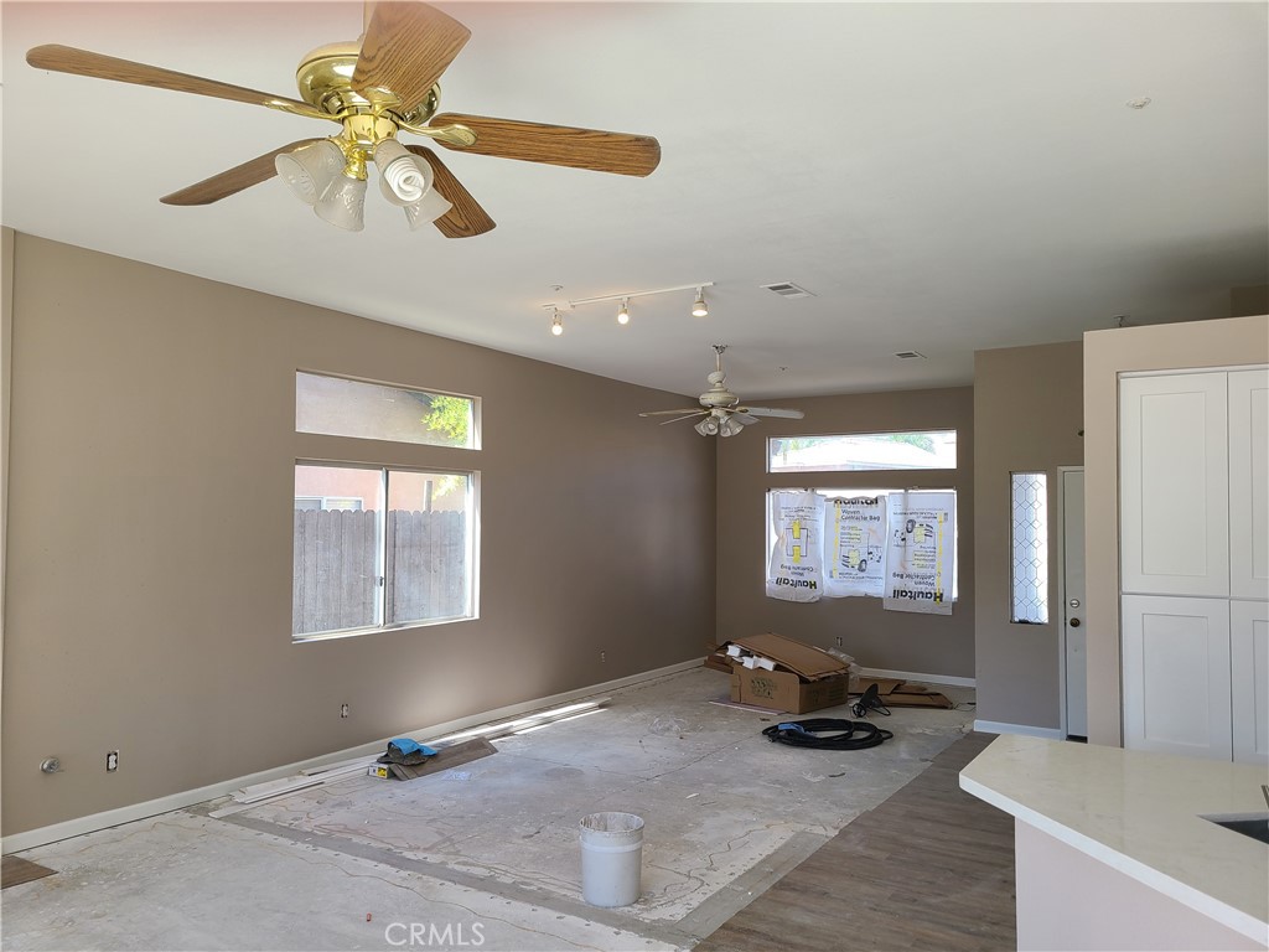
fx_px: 953
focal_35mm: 26
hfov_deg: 67.3
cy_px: 476
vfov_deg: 53.1
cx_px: 634
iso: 40
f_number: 1.8
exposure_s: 1/202
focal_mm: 5.4
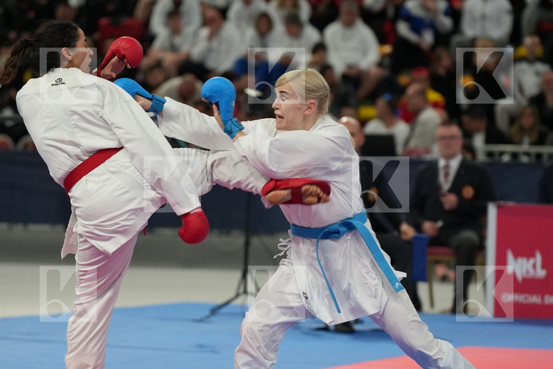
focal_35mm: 199
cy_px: 184
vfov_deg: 6.9
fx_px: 3057
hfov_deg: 10.3
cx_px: 276
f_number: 2.8
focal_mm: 133
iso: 1600
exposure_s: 1/1000
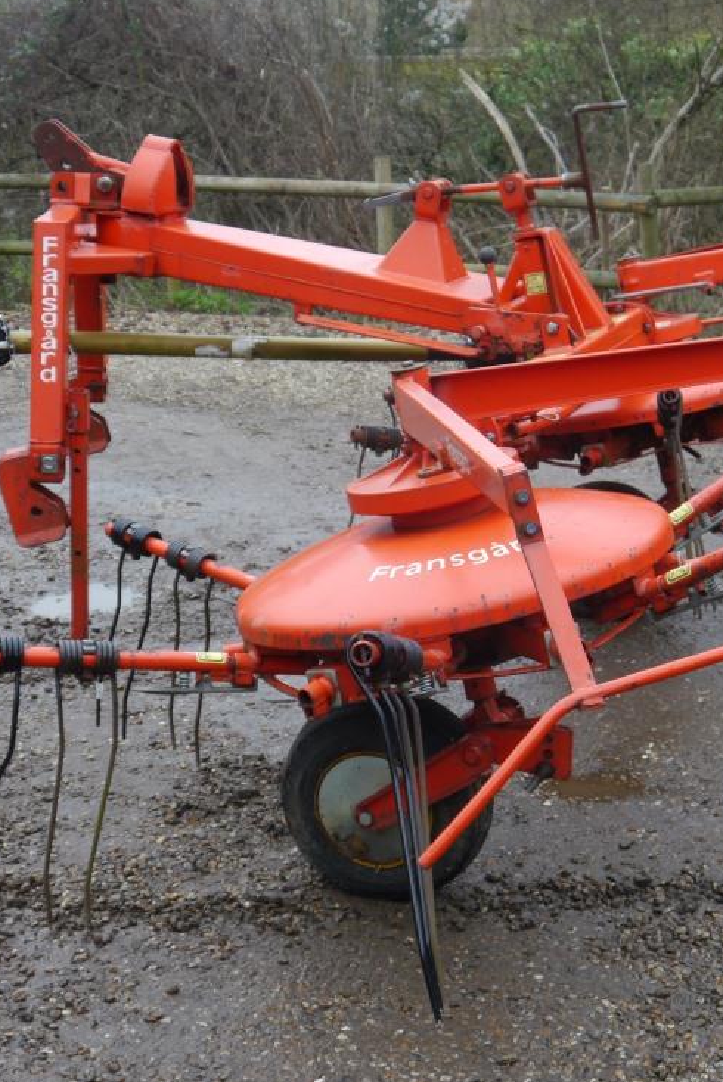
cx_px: 456
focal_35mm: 58
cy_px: 559
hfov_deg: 23.3
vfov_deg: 34.5
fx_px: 1745
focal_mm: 20
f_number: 4.2
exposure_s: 1/60
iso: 160
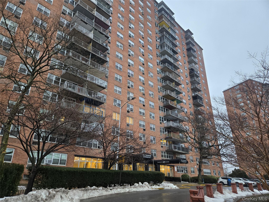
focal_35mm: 23
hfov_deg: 73.9
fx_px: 179
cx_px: 134
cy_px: 101
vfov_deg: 58.9
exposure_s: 1/180
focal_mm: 5.4
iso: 125
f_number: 1.8
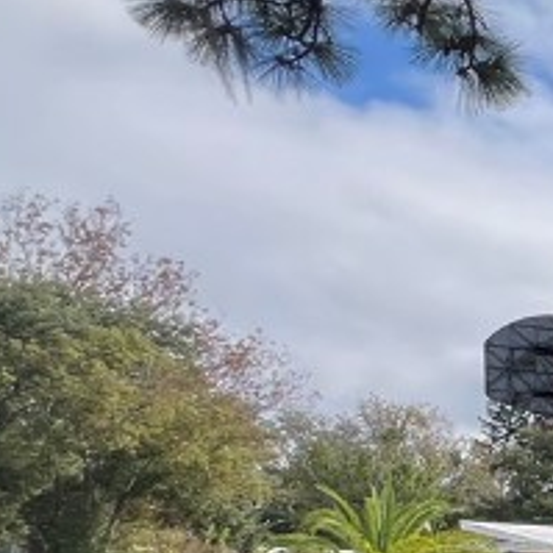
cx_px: 1253
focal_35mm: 59
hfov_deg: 16.3
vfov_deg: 27.3
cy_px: 561
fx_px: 1066
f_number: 1.8
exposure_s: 1/567
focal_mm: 1.57
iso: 32
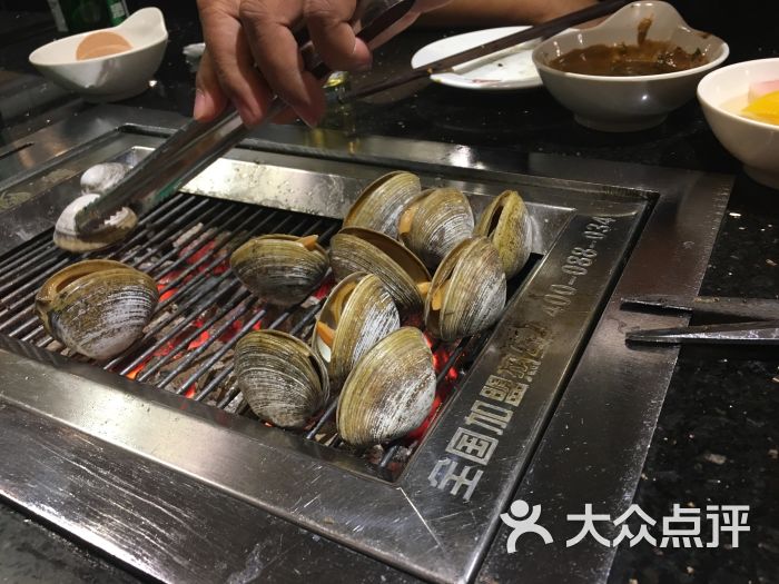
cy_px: 292
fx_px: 653
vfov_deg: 48.2
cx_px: 390
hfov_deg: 61.7
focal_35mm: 29
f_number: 2.2
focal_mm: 4.15
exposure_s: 1/33
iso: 125
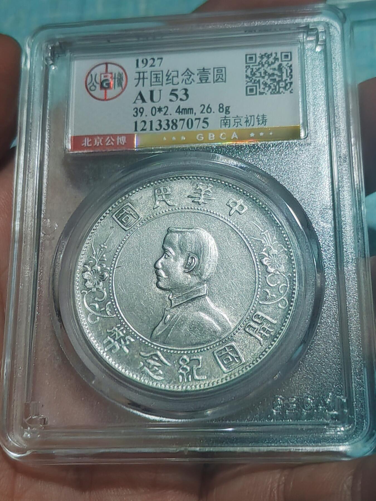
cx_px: 188
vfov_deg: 35.5
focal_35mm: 54
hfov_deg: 27.0
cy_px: 250
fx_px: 782
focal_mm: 6.12
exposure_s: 1/50
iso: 3200
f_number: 1.9
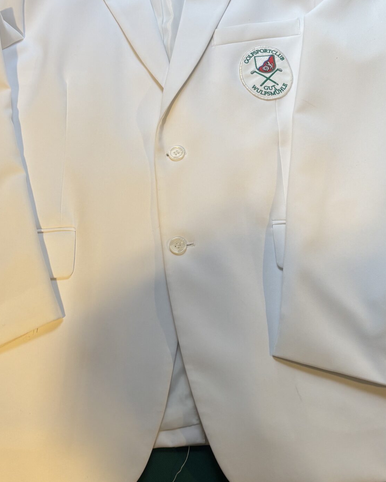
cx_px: 166
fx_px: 671
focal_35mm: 47
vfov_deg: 39.2
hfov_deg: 32.0
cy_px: 173
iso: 64
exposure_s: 1/50
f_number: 1.6
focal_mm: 5.96
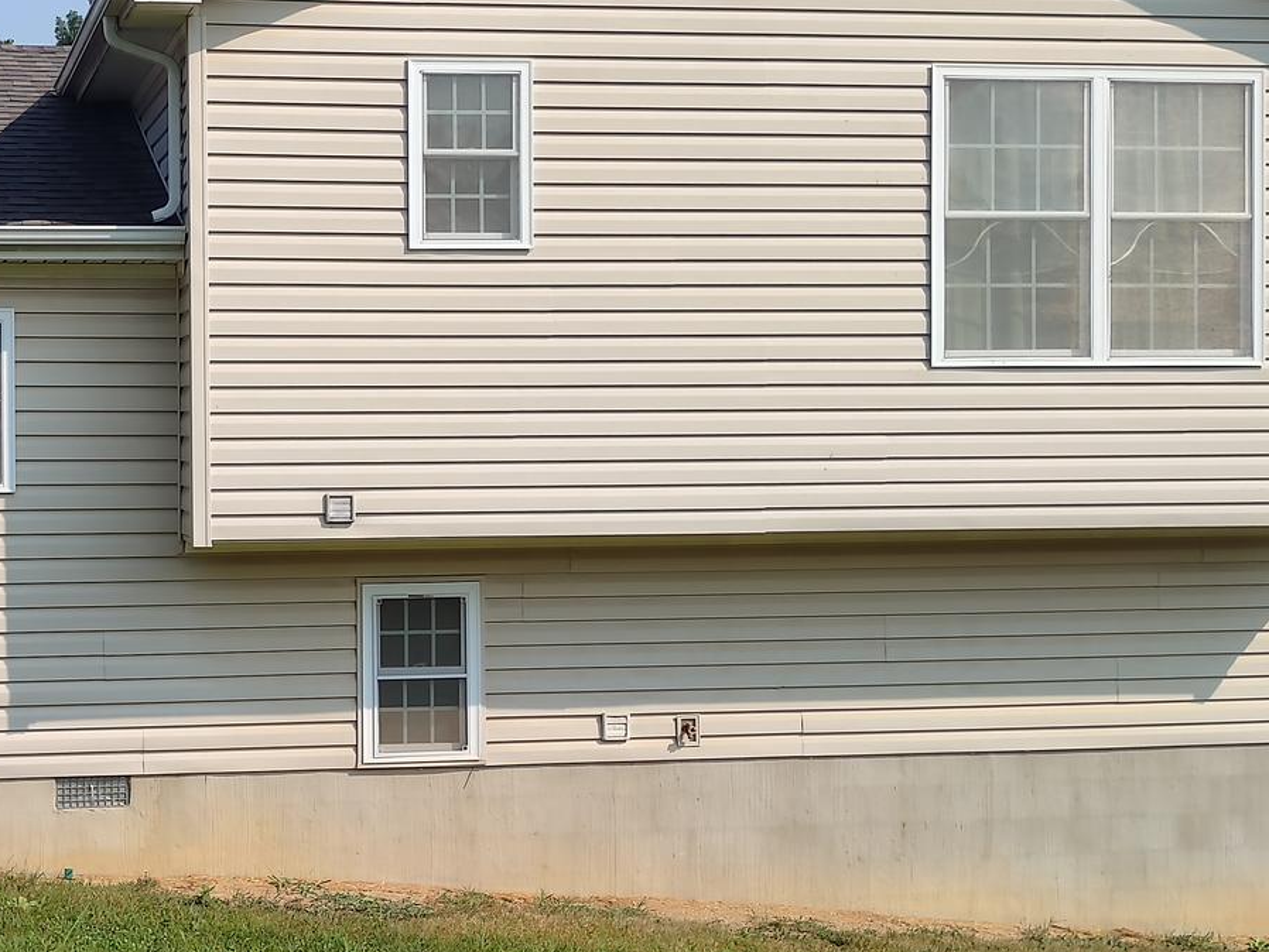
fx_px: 2090
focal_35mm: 57
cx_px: 208
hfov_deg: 32.6
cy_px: 493
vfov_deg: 25.7
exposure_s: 1/672
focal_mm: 4.7
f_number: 1.79
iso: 50
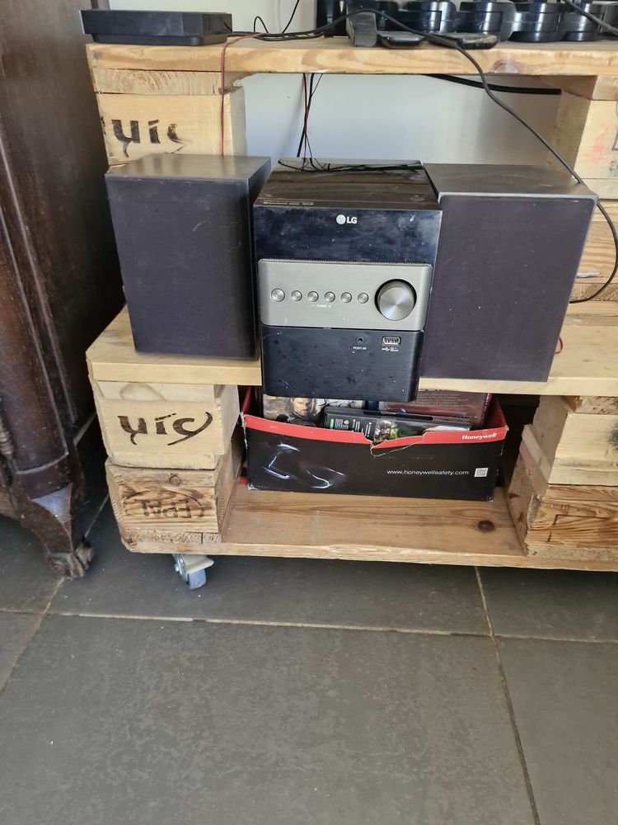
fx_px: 547
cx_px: 309
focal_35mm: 23
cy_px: 412
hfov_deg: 58.9
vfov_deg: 73.9
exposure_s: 1/100
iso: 320
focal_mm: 5.54
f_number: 1.8
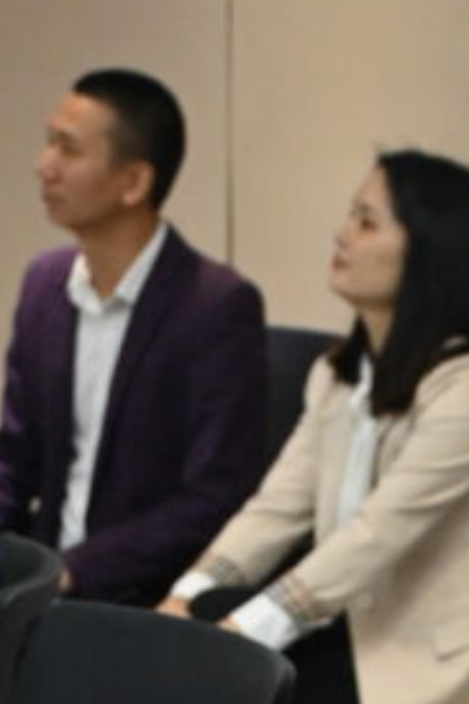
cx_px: 721
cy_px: 1096
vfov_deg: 9.6
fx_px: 4047
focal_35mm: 207
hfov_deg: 6.5
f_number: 5.3
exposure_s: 1/125
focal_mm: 37
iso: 1800
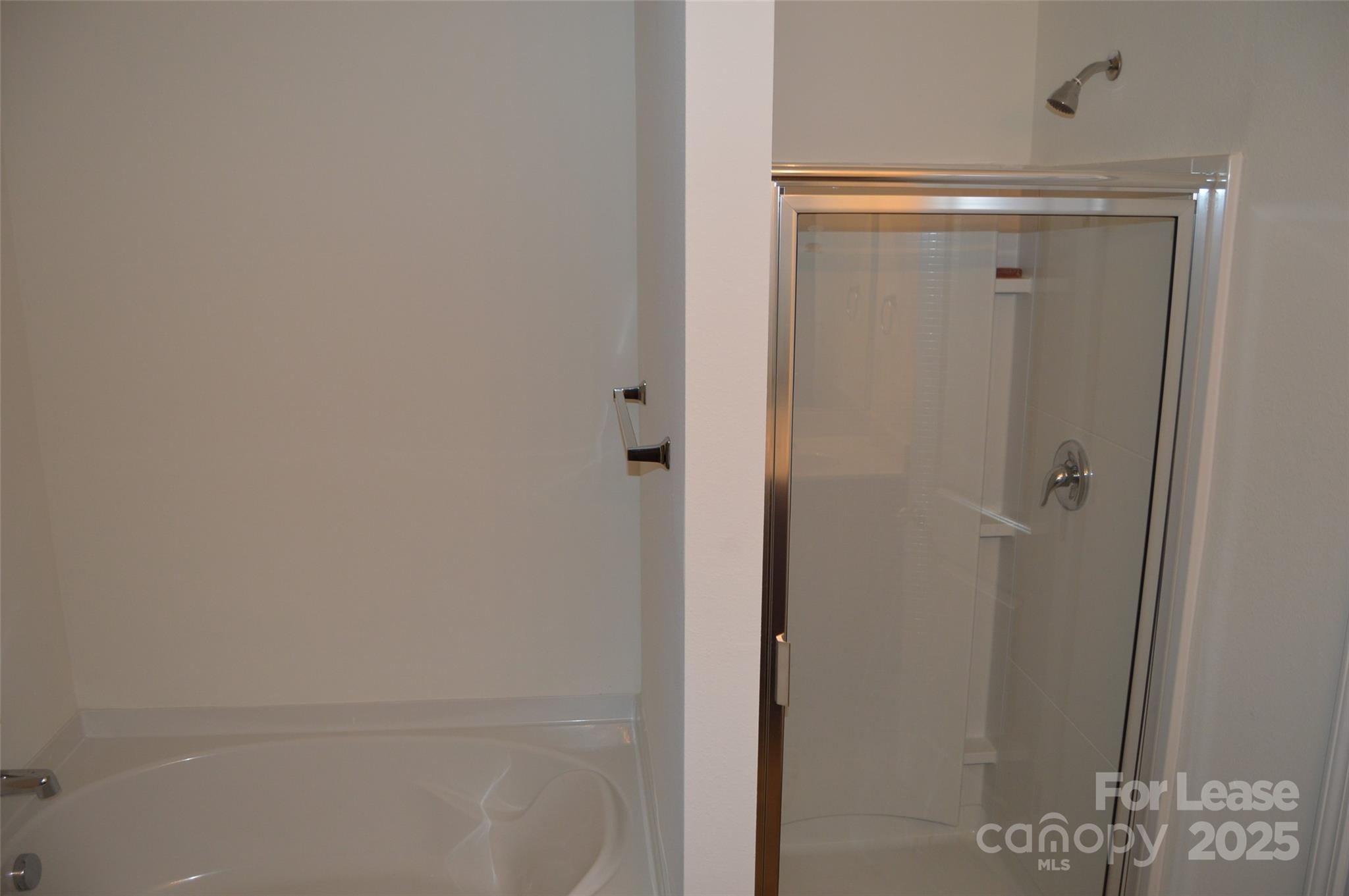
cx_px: 674
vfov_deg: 47.8
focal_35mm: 27
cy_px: 448
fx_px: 1011
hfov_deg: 67.4
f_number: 3.5
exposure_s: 1/60
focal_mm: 18
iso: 450
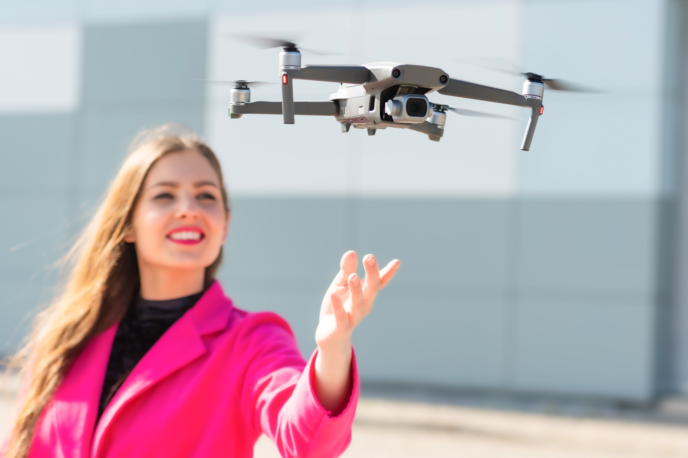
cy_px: 229
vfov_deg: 13.0
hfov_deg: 19.5
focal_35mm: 105
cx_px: 344
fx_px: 2007
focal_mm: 70
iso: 100
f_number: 3.5
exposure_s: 1/640
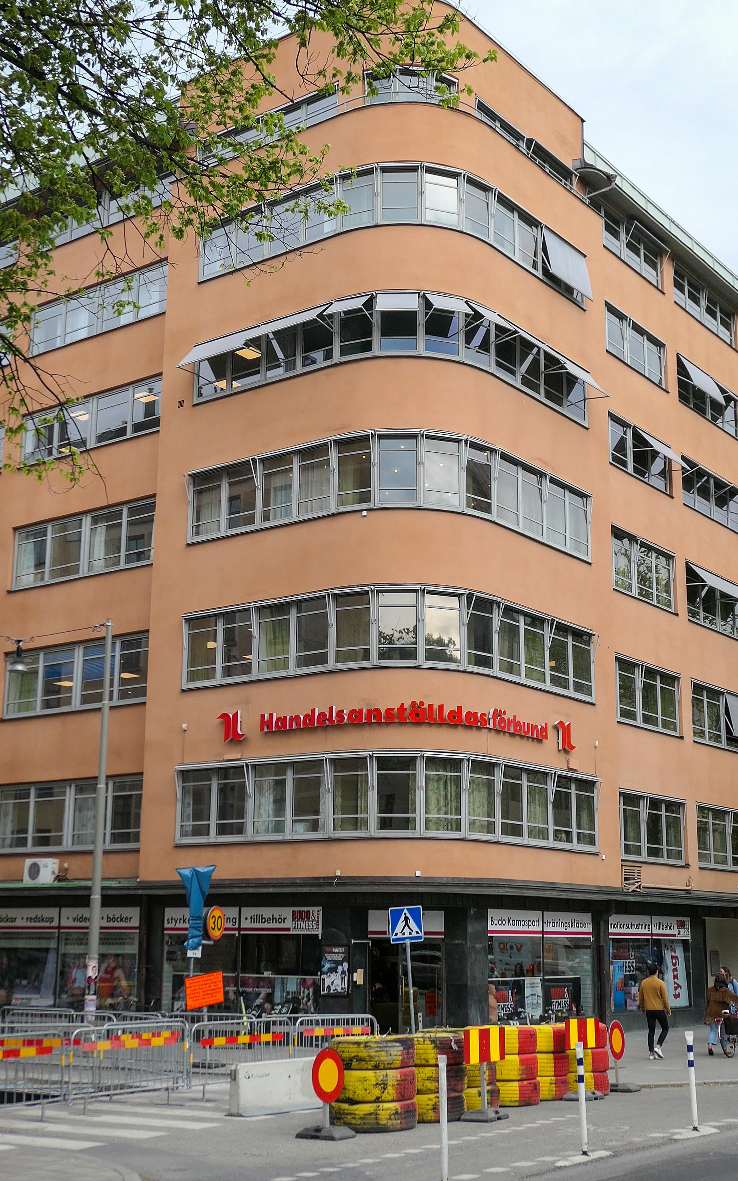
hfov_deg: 29.9
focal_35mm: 43
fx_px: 1384
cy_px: 592
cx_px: 373
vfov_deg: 46.2
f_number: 2.5
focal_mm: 10.2
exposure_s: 1/1000
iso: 125
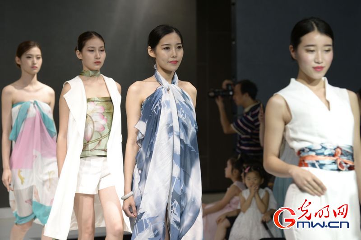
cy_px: 120
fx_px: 1163
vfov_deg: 11.8
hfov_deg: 17.6
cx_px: 180
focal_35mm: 116
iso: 500
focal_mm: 116
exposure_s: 1/100
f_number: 2.8
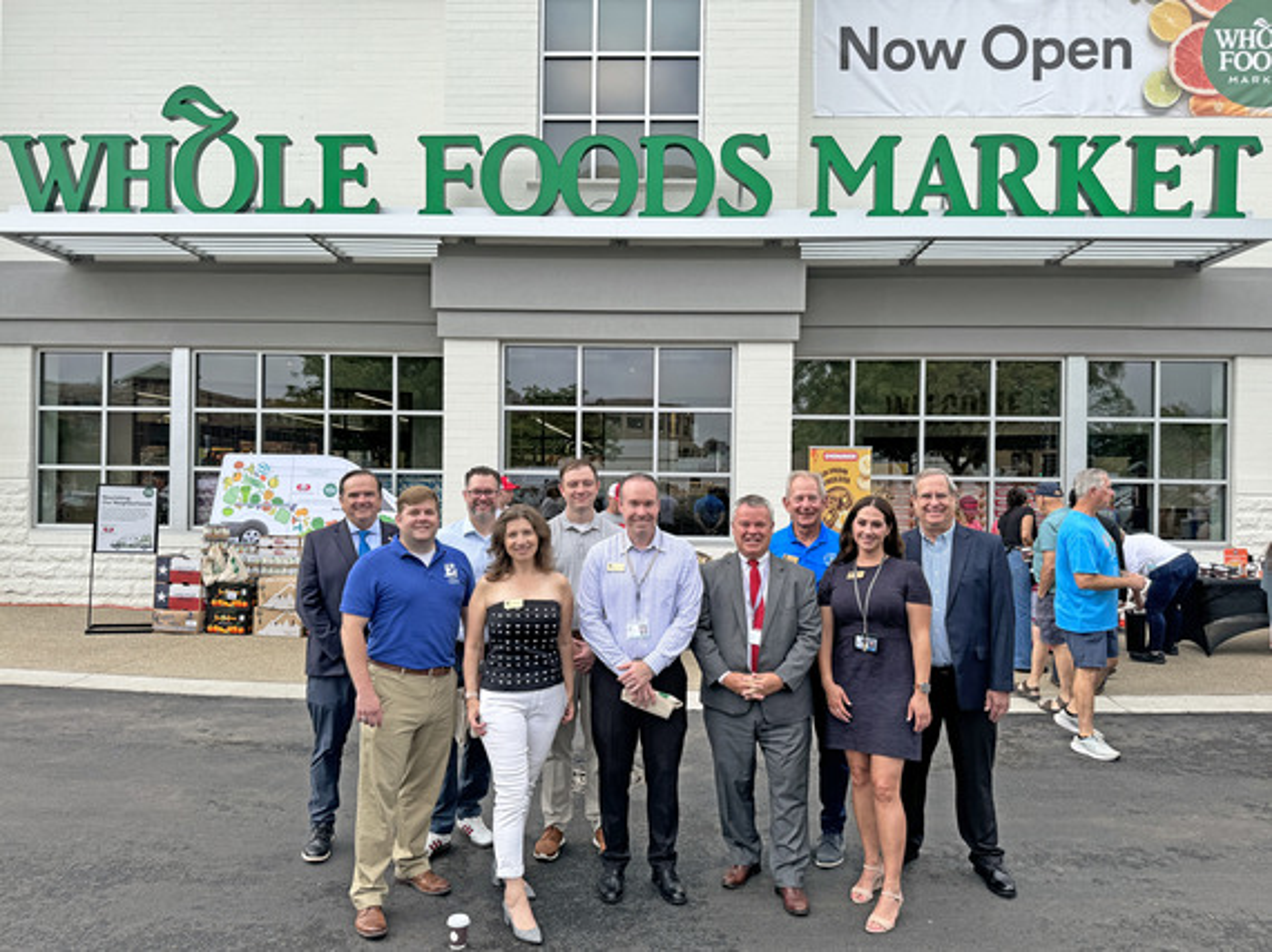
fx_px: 882
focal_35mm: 24
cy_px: 476
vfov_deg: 56.8
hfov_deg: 71.6
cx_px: 636
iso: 80
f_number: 1.78
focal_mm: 6.86
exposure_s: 1/1339
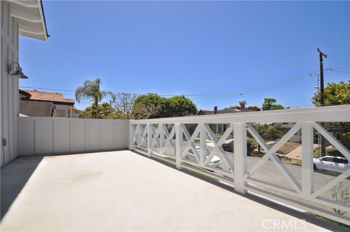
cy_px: 116
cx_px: 175
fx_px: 146
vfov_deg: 77.2
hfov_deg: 100.5
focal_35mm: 15
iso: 200
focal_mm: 10
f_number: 14
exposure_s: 1/200
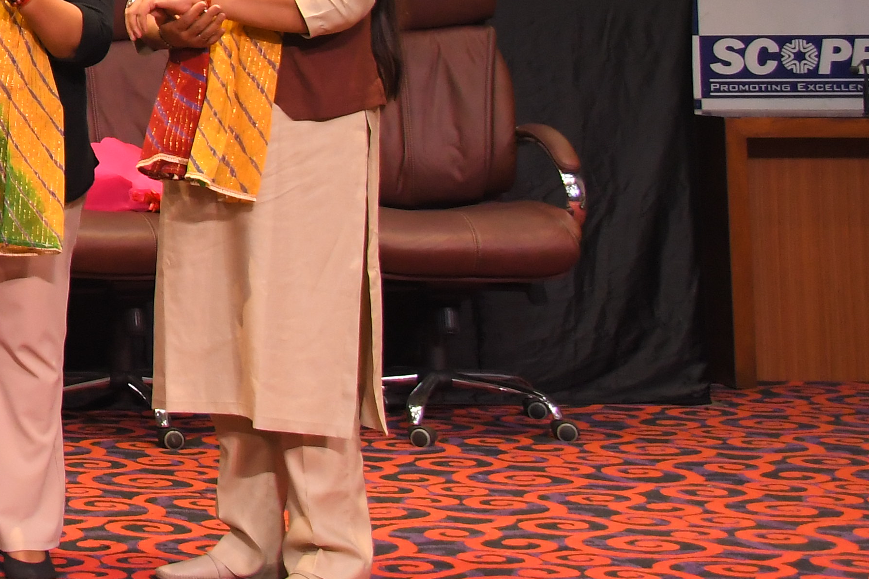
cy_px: -145
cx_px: -425
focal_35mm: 121
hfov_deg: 15.6
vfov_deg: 11.1
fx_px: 2920
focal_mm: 26
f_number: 4.5
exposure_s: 1/100
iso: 1250
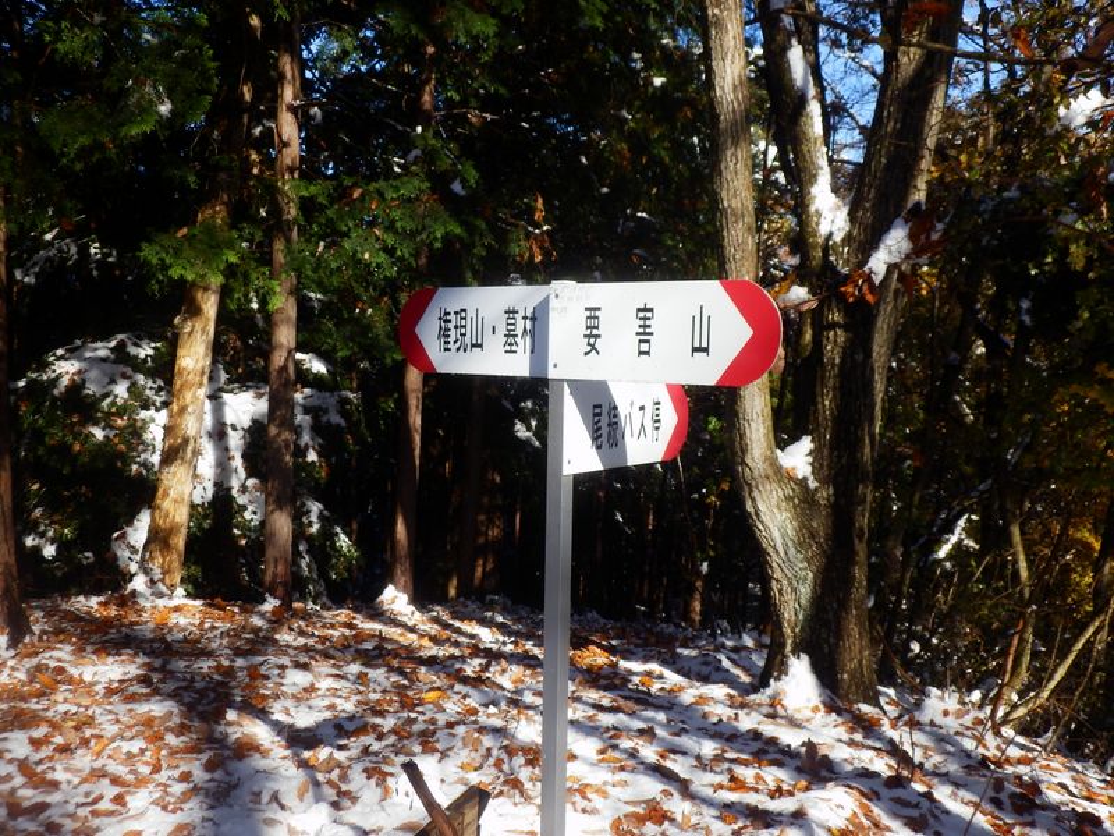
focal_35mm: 37
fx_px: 1191
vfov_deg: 38.7
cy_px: 418
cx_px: 557
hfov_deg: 50.1
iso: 80
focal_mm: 6.6
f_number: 3.9
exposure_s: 1/400
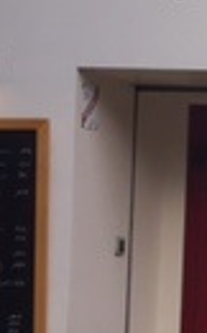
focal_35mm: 151
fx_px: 1366
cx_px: 772
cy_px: 182
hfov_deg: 7.0
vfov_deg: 13.9
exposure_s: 1/760
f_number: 2.2
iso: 32
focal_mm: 4.15
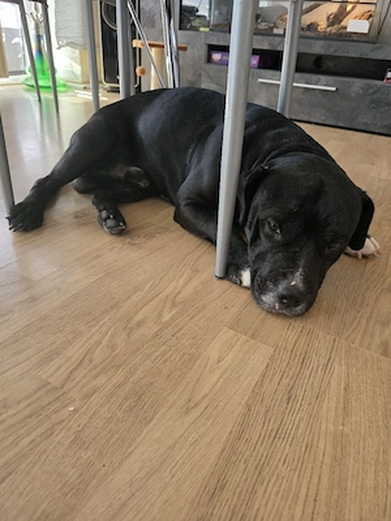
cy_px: 260
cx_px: 196
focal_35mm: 23
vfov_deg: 73.9
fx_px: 346
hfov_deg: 58.9
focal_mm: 6.3
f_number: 1.7
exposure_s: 1/101
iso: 200
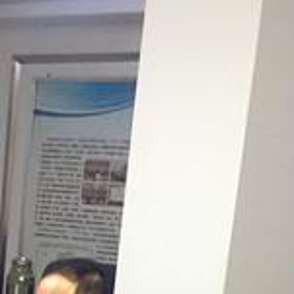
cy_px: 570
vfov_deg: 11.6
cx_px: -93
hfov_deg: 12.4
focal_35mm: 136
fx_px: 1307
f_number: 2.2
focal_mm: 4.15
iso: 100
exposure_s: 1/17
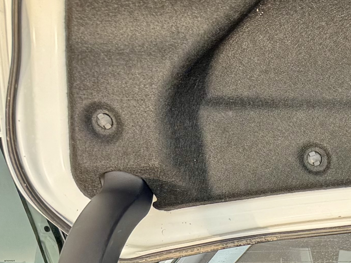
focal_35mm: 100
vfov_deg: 13.0
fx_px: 1014
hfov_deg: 16.3
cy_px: 507
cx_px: 644
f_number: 1.78
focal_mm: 6.76
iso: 80
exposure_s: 1/186
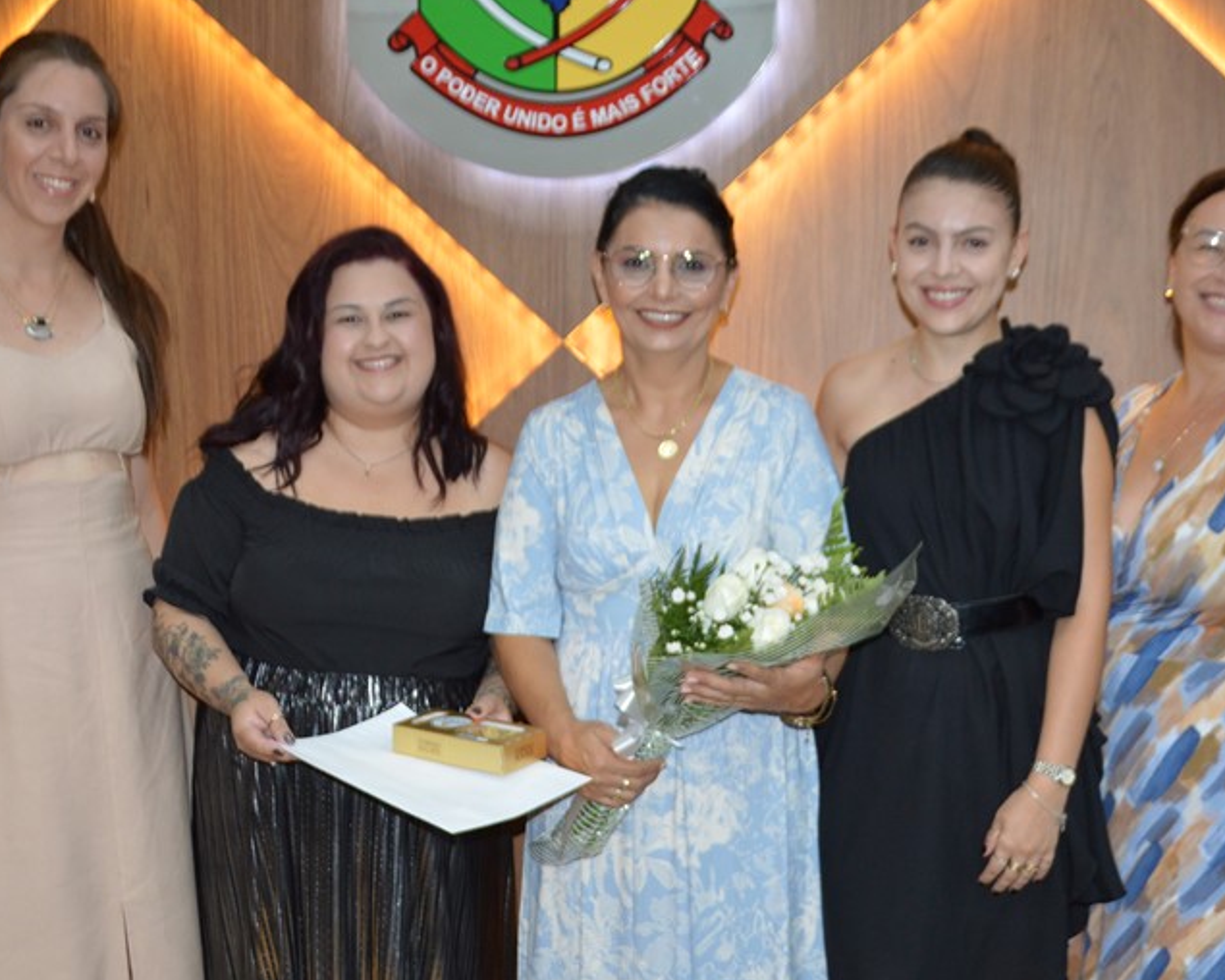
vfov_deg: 31.0
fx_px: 1740
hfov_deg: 38.7
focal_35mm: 48
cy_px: 702
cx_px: 707
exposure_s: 1/60
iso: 640
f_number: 3.5
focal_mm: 18
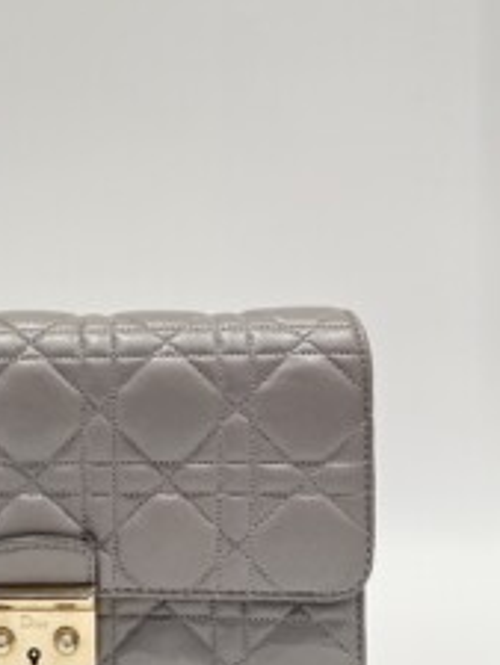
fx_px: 904
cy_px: 378
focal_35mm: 47
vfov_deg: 40.3
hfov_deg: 29.3
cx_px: 24
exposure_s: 1/100
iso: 160
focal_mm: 6.86
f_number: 1.78
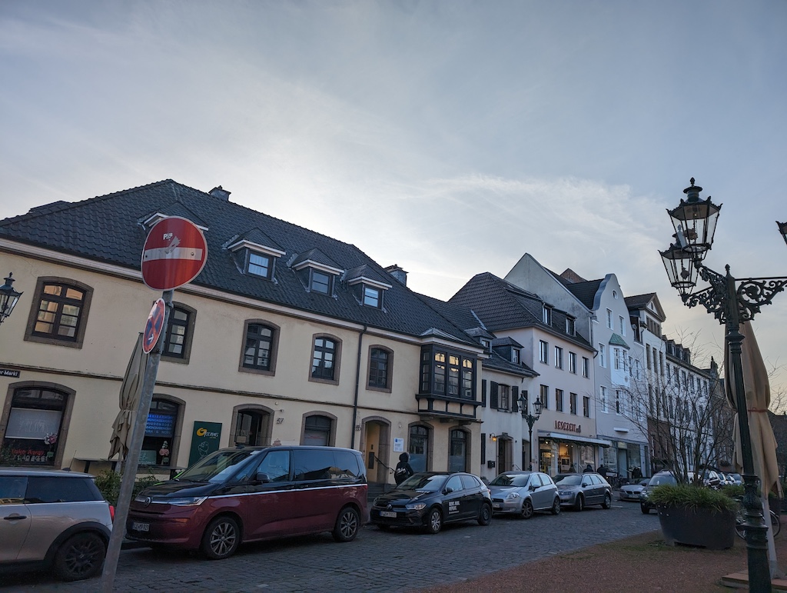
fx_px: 546
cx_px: 394
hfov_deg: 71.5
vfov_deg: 56.9
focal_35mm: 24
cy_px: 296
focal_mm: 6.9
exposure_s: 1/684
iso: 21
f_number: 1.68
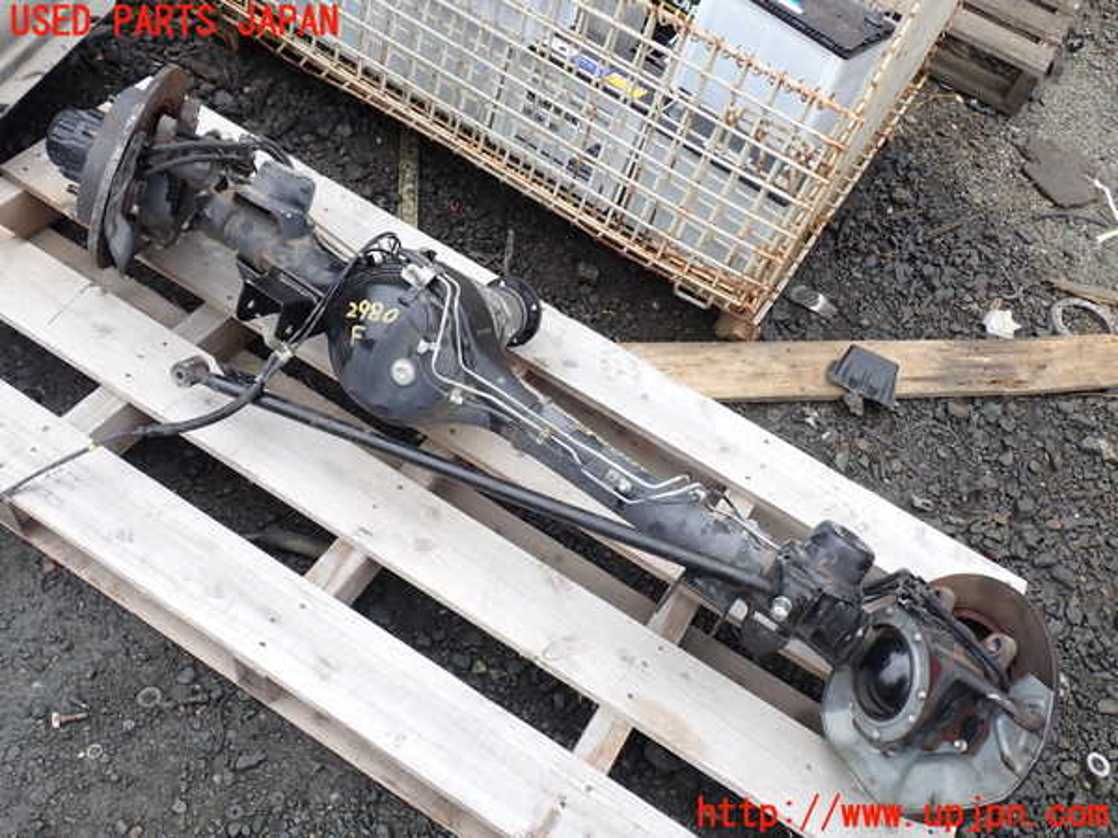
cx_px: 559
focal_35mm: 30
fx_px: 969
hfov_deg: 60.0
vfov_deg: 46.8
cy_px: 419
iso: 100
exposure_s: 1/160
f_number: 3.2
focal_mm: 5.4
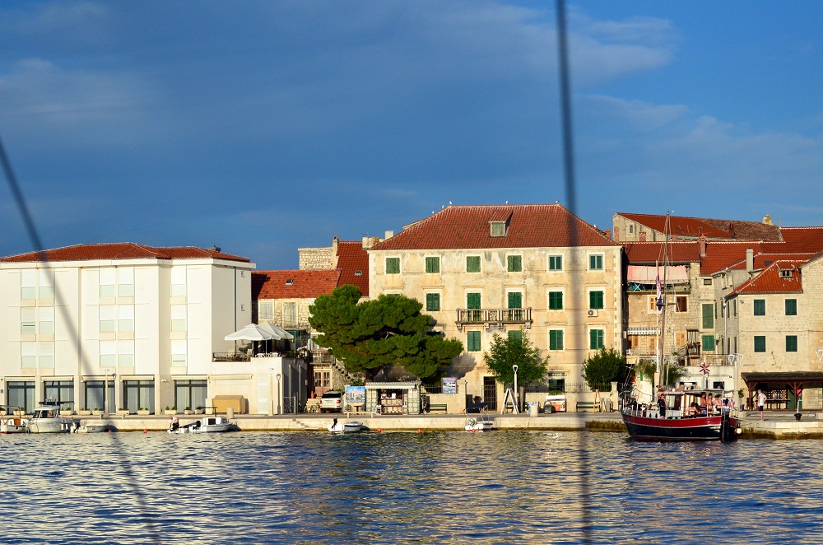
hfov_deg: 19.5
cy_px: 272
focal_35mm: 105
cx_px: 412
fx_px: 2395
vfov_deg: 13.0
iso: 800
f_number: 5.6
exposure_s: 1/8000
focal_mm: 70
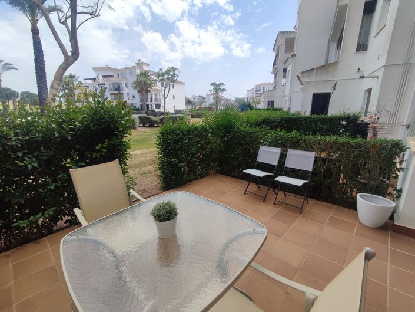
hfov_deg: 94.5
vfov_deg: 78.1
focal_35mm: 16
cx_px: 208
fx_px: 192
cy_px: 156
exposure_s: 1/1106
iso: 50
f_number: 2.2
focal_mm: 1.65
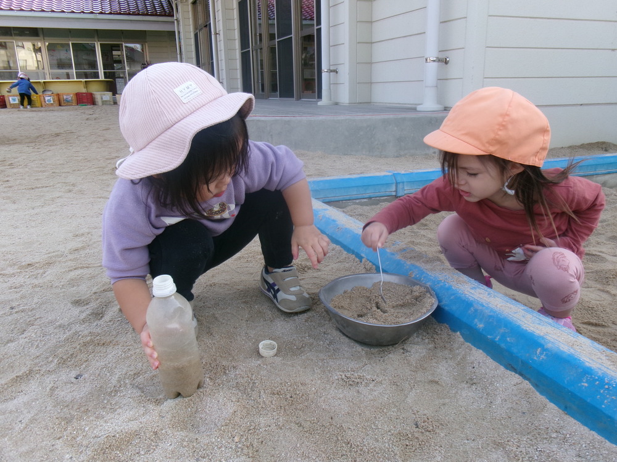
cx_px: 308
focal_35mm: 28
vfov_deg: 49.7
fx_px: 499
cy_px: 231
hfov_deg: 63.4
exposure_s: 1/170
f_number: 3.9
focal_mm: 5.1
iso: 100
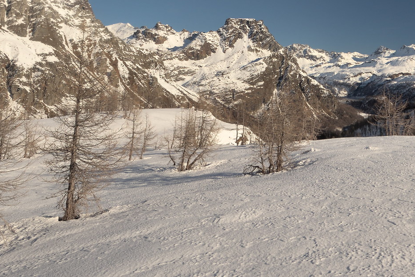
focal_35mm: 41
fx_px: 473
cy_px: -16
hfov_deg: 45.6
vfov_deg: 29.8
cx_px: 316
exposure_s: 1/100
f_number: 11
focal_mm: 16
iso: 100
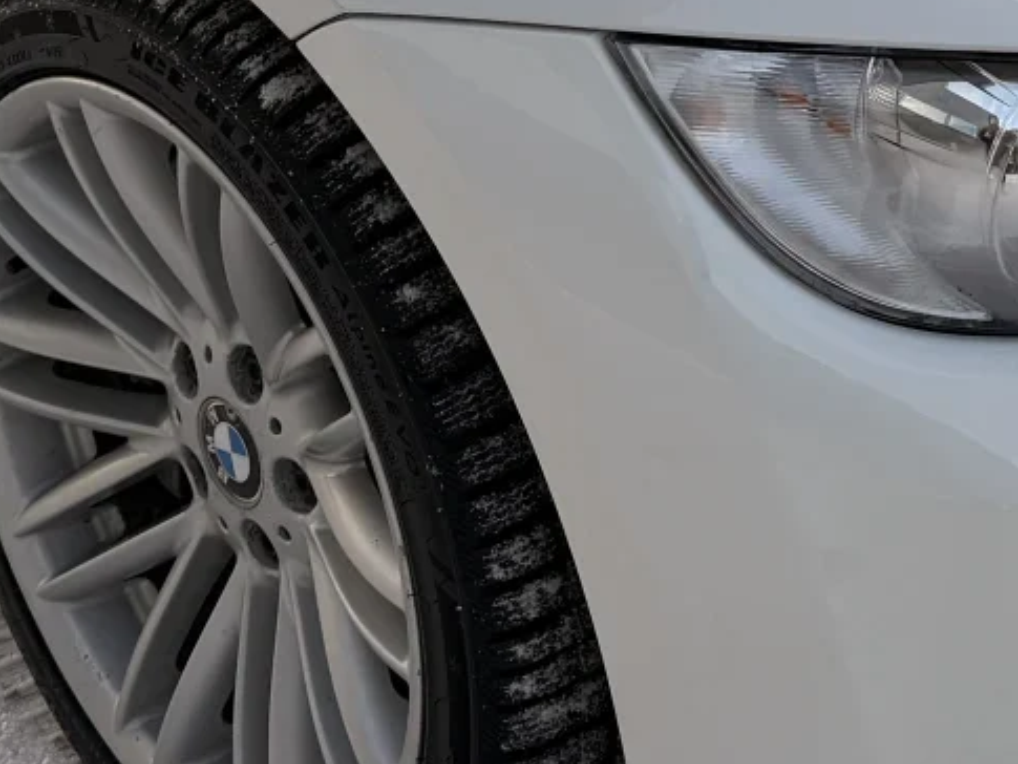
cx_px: 684
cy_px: -160
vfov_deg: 15.0
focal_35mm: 95
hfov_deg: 20.6
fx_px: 2794
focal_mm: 6.76
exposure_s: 1/979
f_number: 1.78
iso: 80
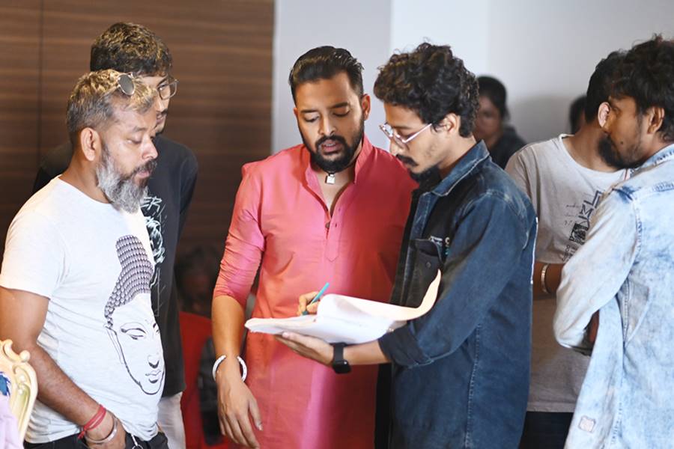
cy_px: 224
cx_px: 337
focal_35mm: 85
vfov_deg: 16.1
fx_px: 1591
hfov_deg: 23.9
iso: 2000
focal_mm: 85
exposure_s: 1/200
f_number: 1.8
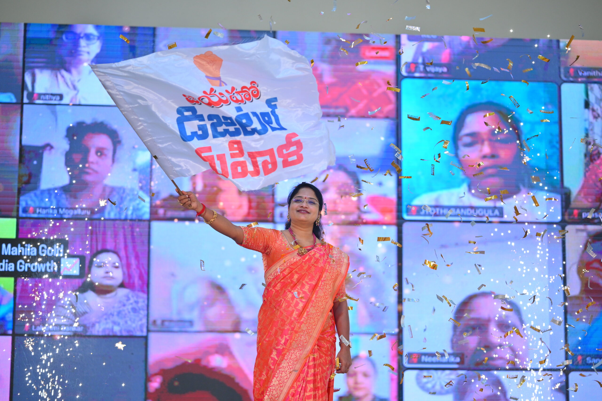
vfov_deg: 16.0
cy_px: 200
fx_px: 1420
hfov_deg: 23.9
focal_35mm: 85
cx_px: 301
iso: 500
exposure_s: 1/800
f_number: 1.8
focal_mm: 85
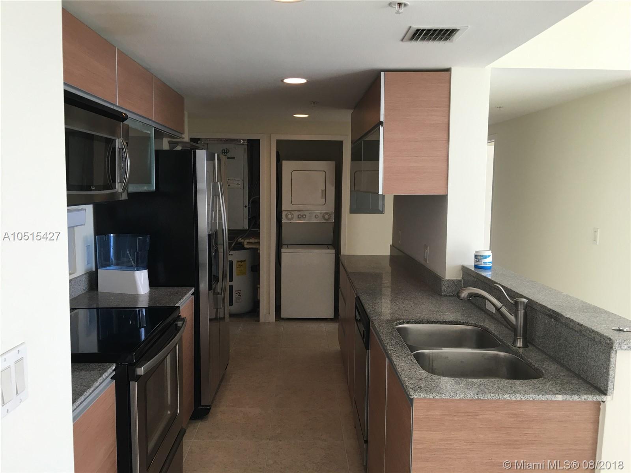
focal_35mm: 29
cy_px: 236
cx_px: 316
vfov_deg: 48.2
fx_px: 529
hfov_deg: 61.7
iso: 25
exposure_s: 1/40
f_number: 2.2
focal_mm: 4.15
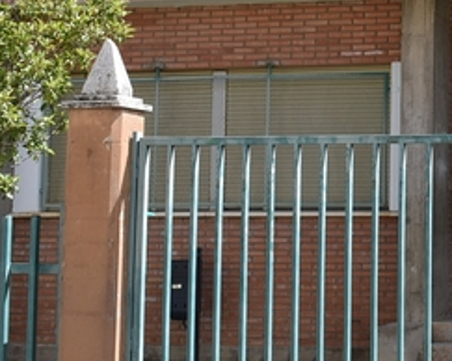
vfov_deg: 16.1
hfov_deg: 18.3
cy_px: 20
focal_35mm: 94
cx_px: 657
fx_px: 1256
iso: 200
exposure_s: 1/250
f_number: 8
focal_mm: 18
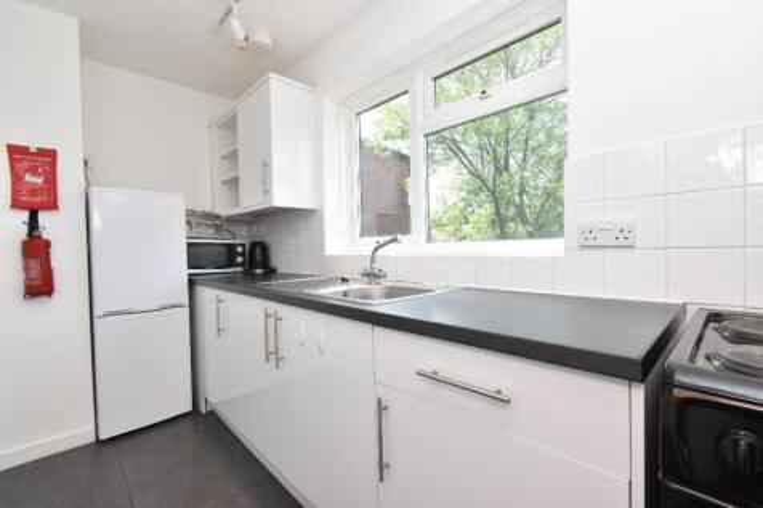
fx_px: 318
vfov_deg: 77.3
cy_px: 254
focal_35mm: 15
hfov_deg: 100.4
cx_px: 382
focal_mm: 10
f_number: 9
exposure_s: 1/40
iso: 400
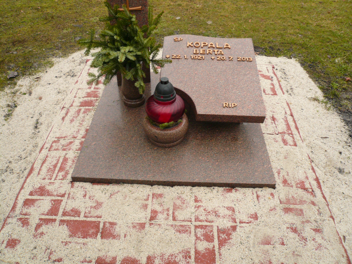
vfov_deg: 49.7
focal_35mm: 28
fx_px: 285
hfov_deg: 63.4
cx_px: 176
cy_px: 132
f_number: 2.8
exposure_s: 1/50
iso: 100
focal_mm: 4.6
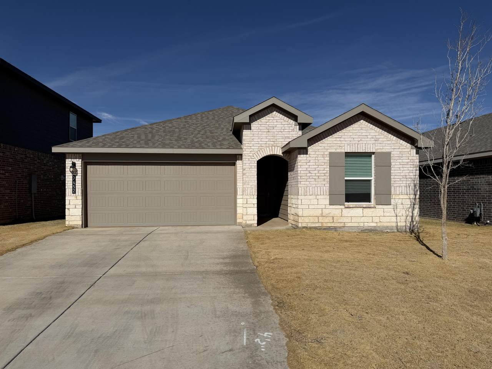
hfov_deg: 71.6
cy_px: 184
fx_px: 341
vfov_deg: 56.8
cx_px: 246
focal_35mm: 24
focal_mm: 6.76
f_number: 1.78
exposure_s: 1/11905
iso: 80
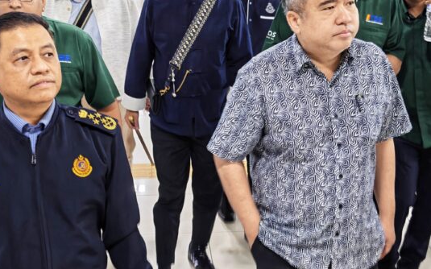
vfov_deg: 18.5
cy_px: 89
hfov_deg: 29.4
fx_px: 822
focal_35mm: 70
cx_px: 195
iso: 200
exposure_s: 1/50
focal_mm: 6.55
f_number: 1.6
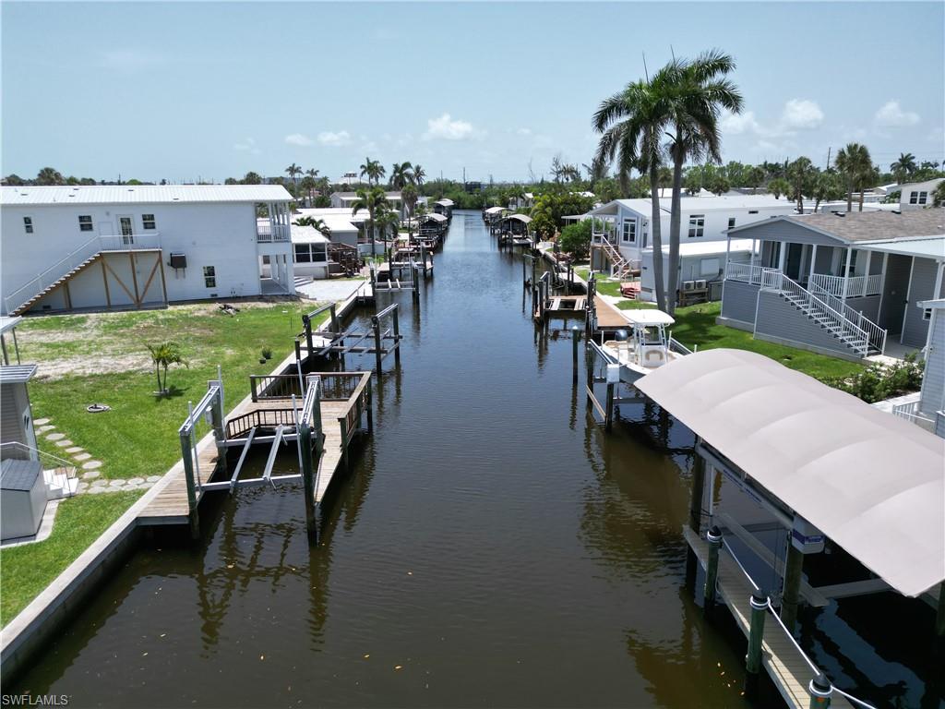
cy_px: 354
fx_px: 655
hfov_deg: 71.6
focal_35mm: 24
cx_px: 472
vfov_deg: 56.8
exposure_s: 1/3200
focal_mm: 6.72
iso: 130
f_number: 1.7
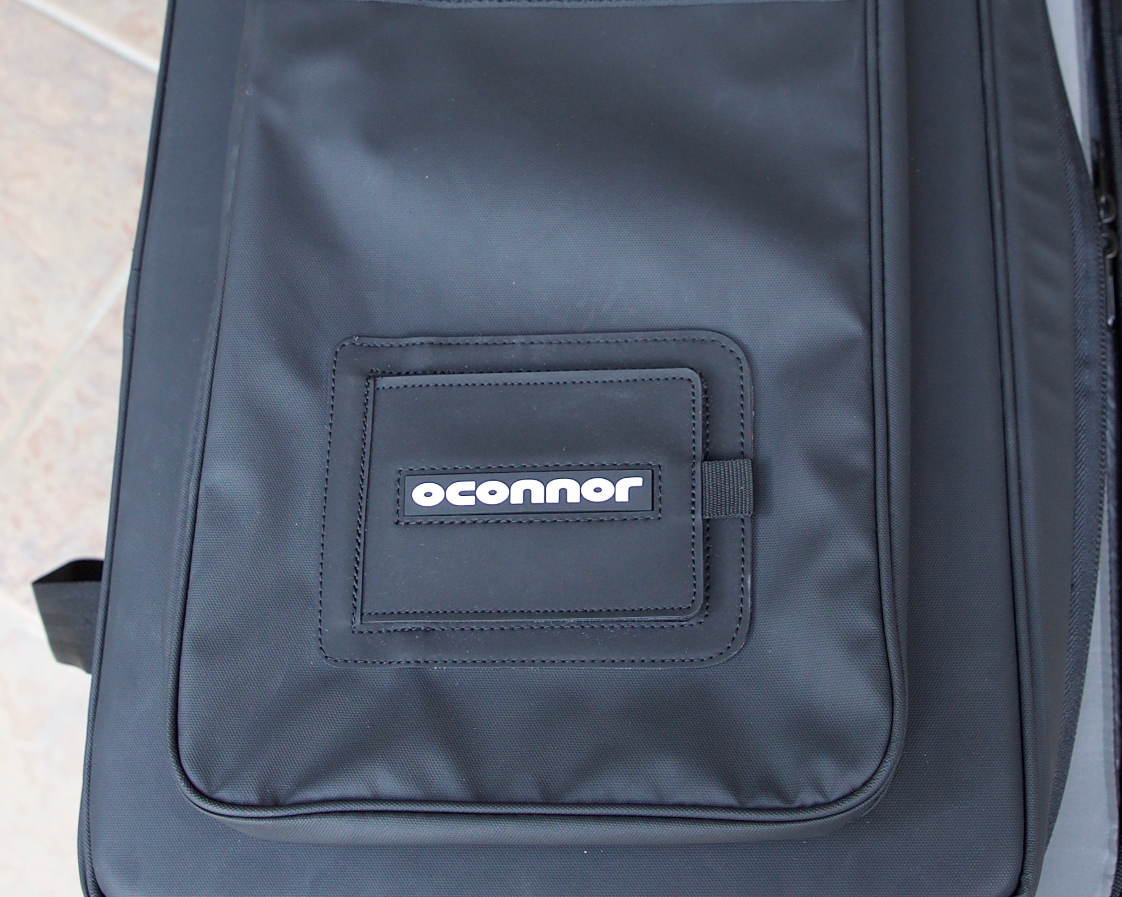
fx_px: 1826
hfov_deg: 34.2
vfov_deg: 27.5
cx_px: 560
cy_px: 325
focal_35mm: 55
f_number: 3.5
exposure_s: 1/100
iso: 640
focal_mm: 26
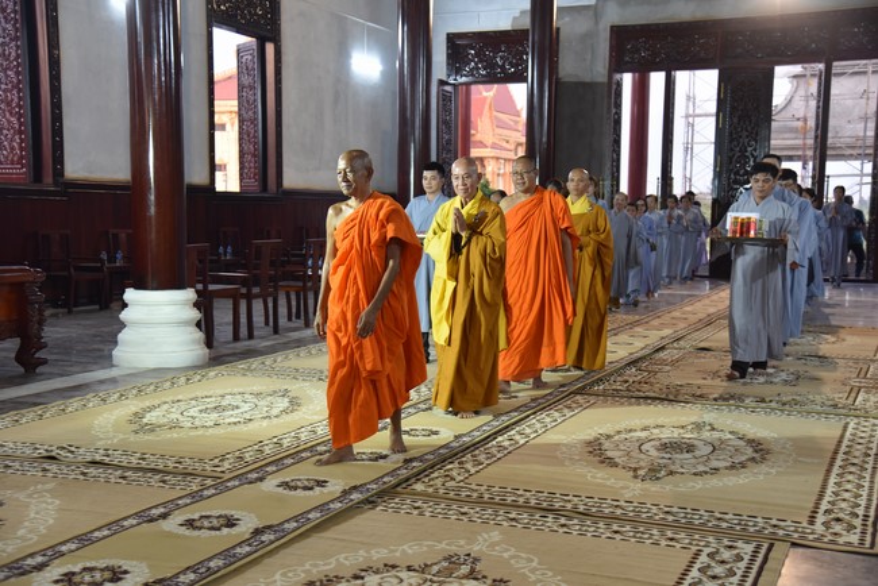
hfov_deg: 41.1
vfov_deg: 28.1
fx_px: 1171
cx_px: 439
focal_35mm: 48
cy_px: 293
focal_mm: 48
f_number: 4
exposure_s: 1/60
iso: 2200
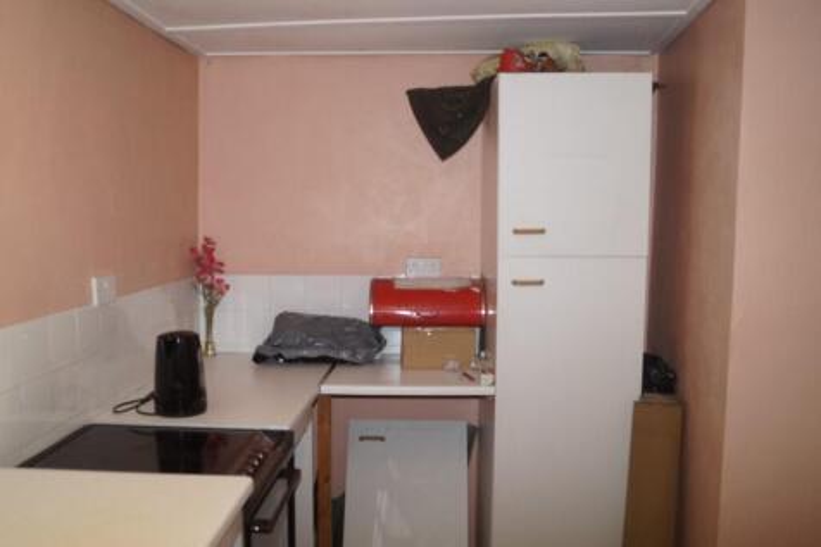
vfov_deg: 39.9
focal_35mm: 33
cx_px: 410
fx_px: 752
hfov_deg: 57.2
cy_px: 274
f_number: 4
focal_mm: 22
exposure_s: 1/160
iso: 800
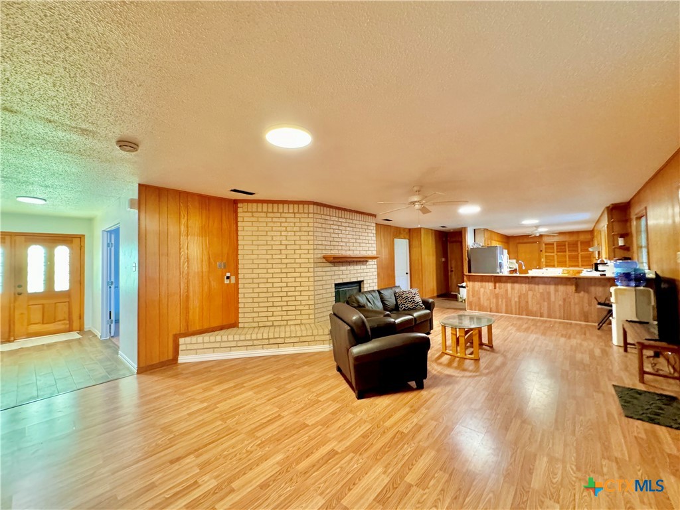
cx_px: 340
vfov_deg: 85.7
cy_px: 255
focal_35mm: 14
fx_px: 275
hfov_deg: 102.1
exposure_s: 1/60
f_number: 2.2
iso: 1000
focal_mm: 2.22
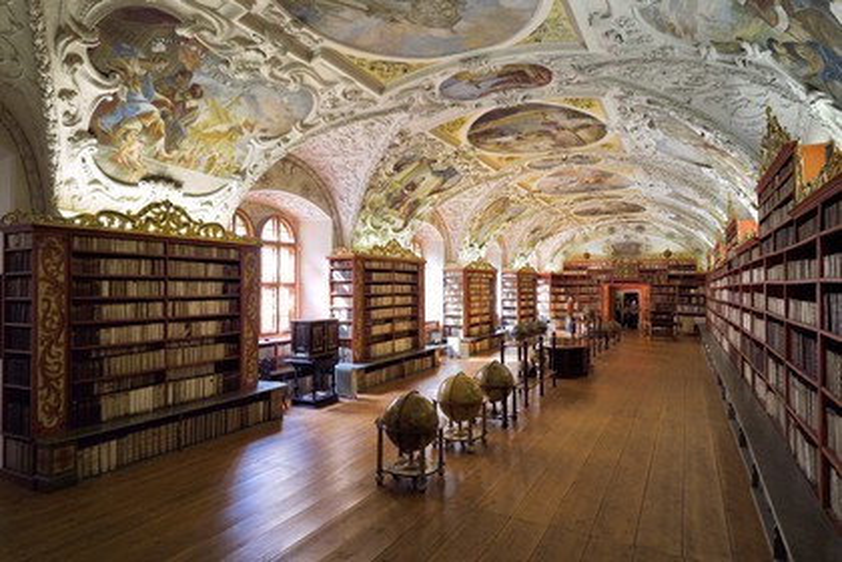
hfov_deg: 78.6
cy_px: 281
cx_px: 421
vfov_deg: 57.2
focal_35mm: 22
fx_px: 515
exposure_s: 1/30
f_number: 7.1
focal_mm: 22
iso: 800
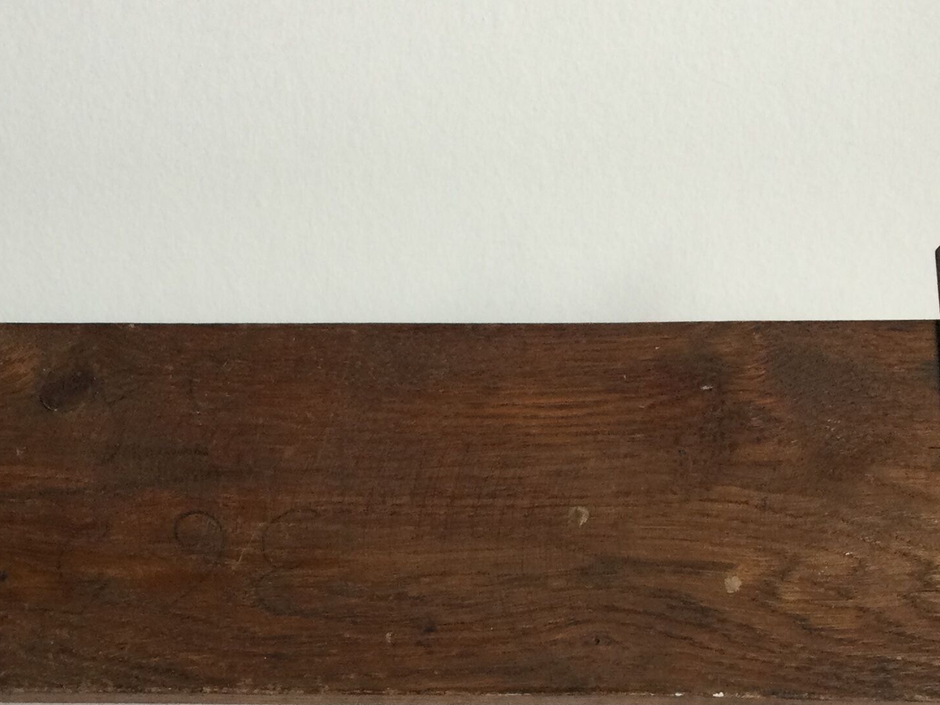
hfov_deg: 27.4
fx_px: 1901
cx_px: 243
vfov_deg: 20.6
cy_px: 630
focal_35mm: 70
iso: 32
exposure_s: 1/33
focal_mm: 3.3
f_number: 2.4
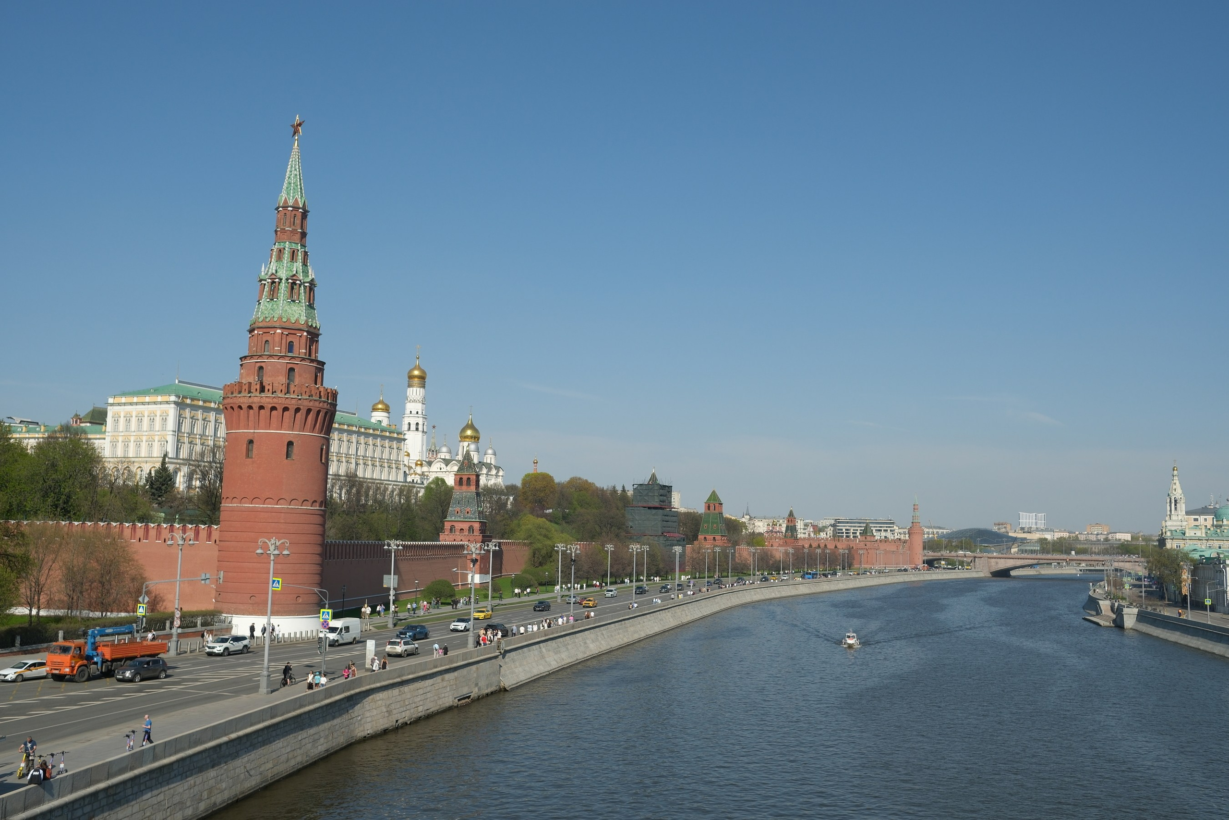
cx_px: 614
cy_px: 410
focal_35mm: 35
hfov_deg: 54.4
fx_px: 1195
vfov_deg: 37.9
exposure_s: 1/1000
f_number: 5.6
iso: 160
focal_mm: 23
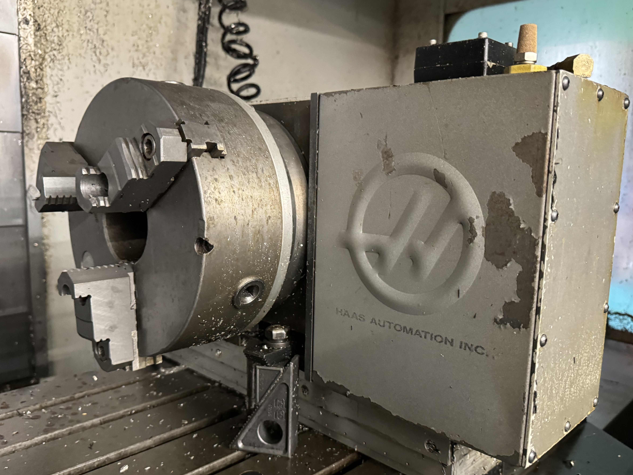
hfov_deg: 61.7
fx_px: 530
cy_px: 247
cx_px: 321
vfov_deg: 48.2
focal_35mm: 29
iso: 800
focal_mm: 6.76
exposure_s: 1/40
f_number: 1.78
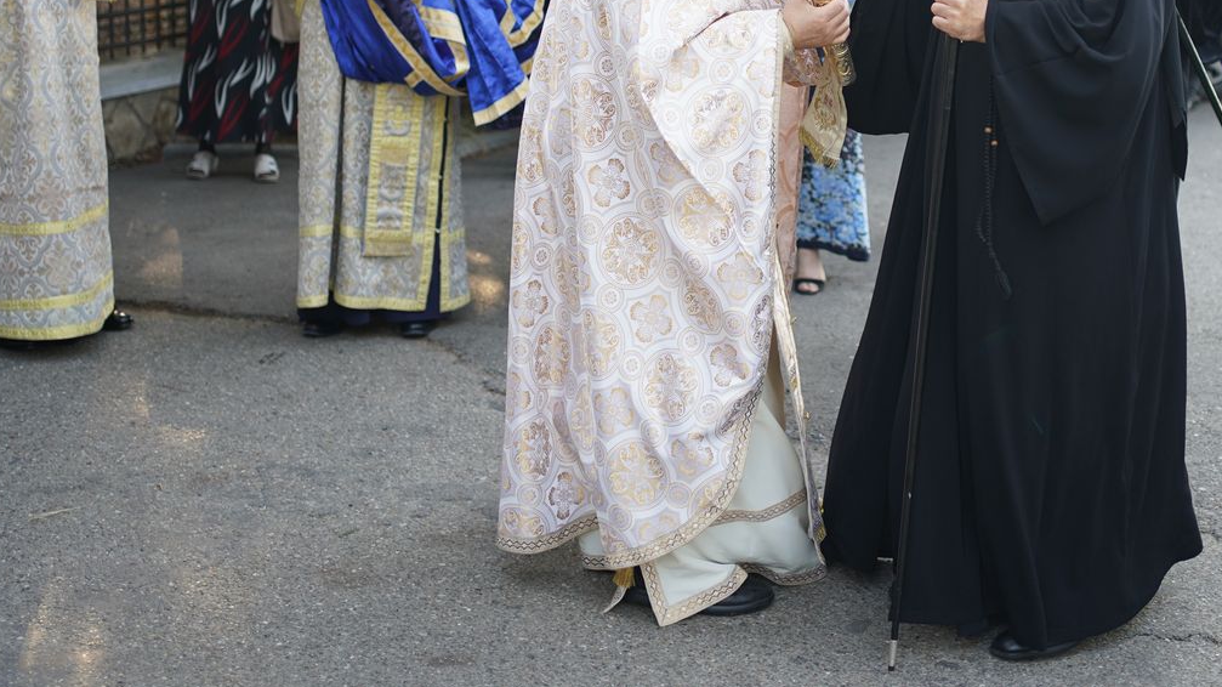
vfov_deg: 19.9
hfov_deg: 35.0
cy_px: 38
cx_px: 836
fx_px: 1911
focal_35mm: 59
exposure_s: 1/250
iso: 160
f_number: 2
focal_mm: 35
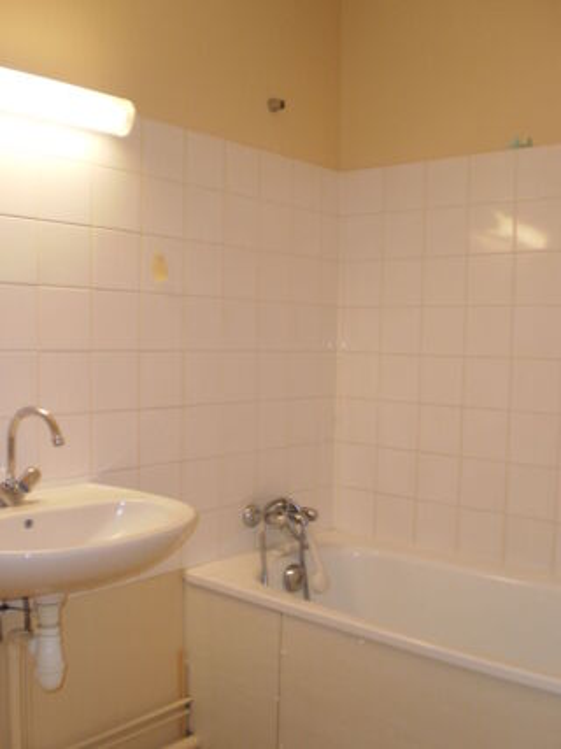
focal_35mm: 36
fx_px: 778
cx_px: 280
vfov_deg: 51.4
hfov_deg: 39.6
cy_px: 374
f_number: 3.1
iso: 125
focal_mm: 6.3
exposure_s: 1/30
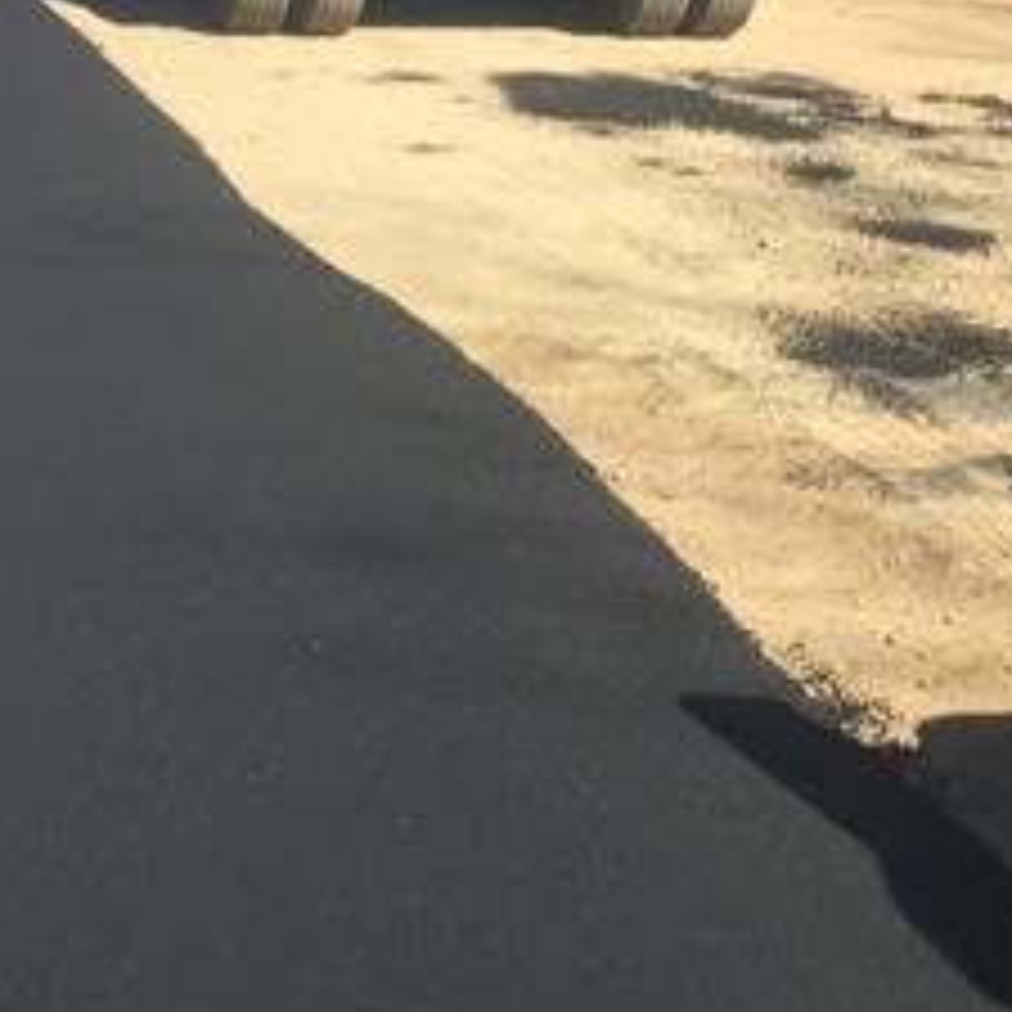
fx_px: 3010
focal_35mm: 91
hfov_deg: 19.0
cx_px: 715
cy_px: 40
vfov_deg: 18.7
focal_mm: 4.15
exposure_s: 1/1068
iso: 32
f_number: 2.2
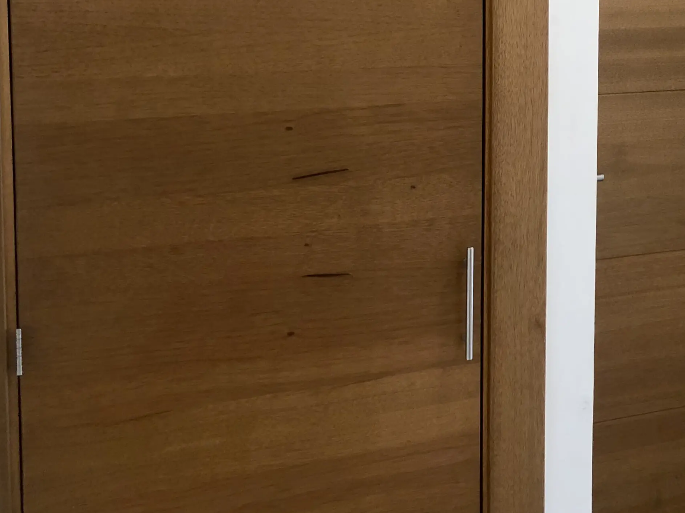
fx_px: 1187
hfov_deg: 30.6
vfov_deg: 23.9
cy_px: 70
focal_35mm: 60
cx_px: 634
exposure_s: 1/17
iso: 40
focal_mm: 3.99
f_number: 1.8
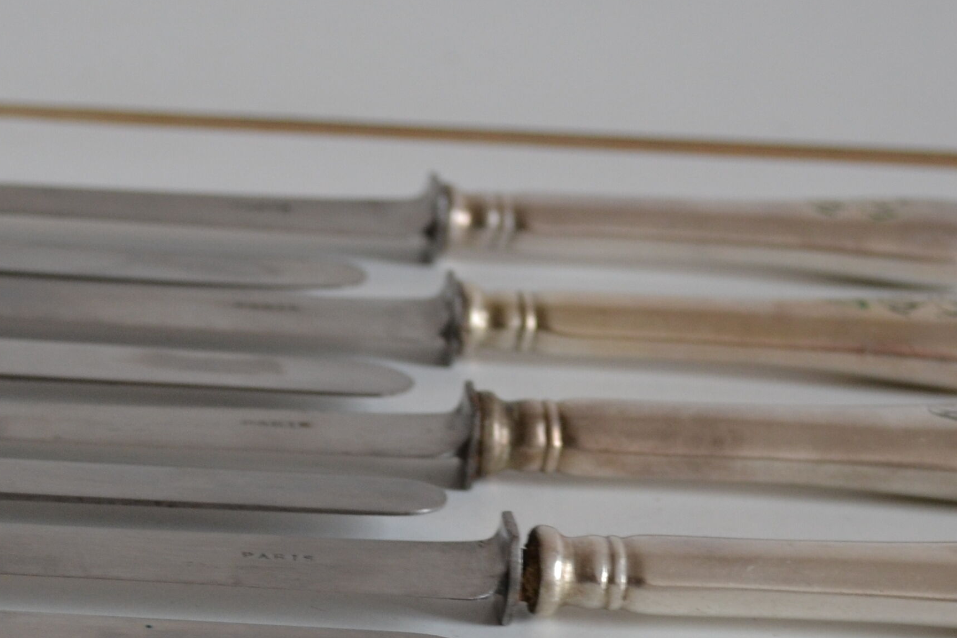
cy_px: 568
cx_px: 161
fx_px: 3828
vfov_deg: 9.5
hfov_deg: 14.2
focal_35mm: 144
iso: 400
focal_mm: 36
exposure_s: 1/40
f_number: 5
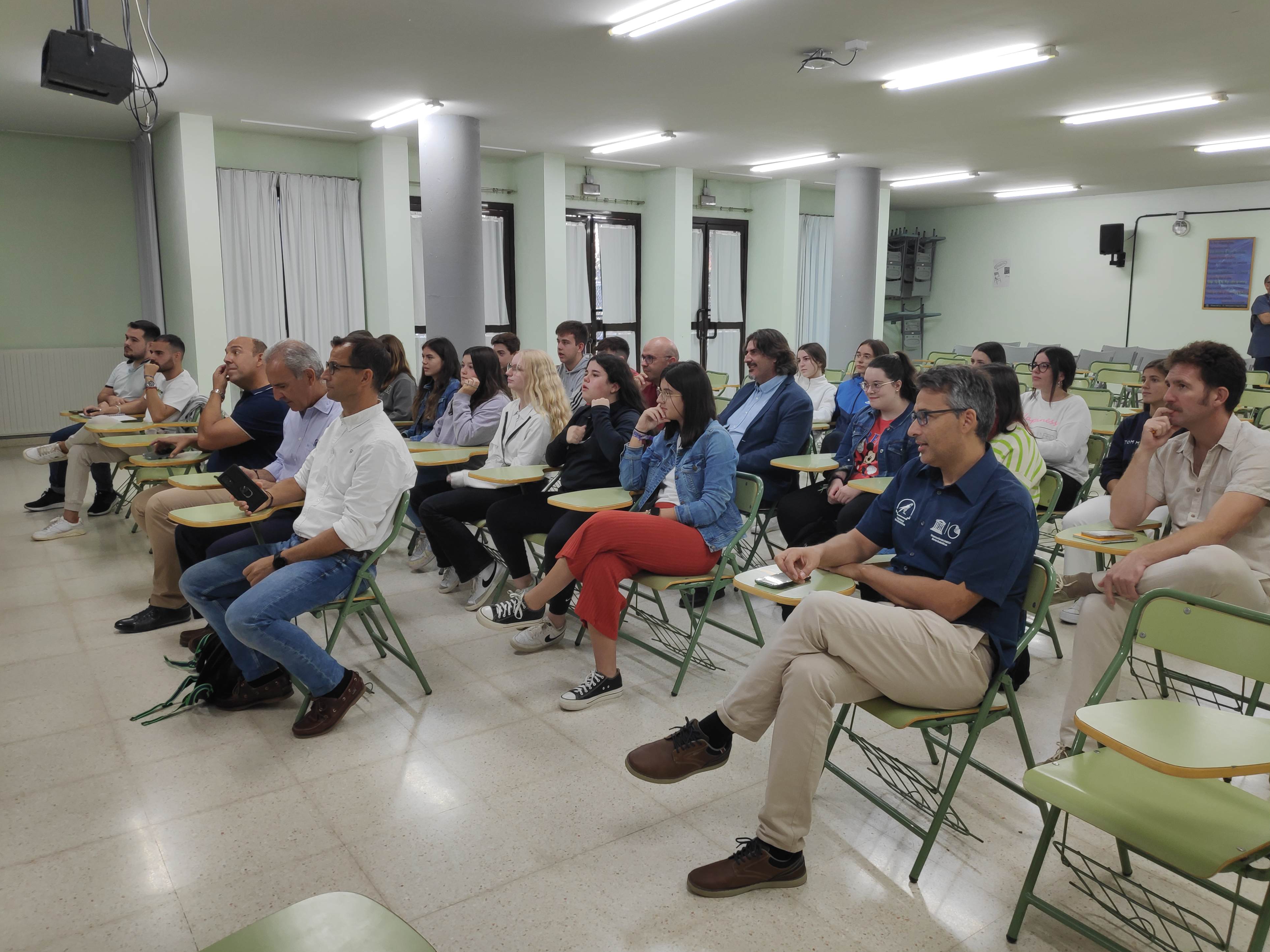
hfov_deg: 78.9
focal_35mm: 21
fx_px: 770
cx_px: 666
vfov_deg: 63.4
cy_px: 456
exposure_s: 1/50
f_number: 1.9
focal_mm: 3.94
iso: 119
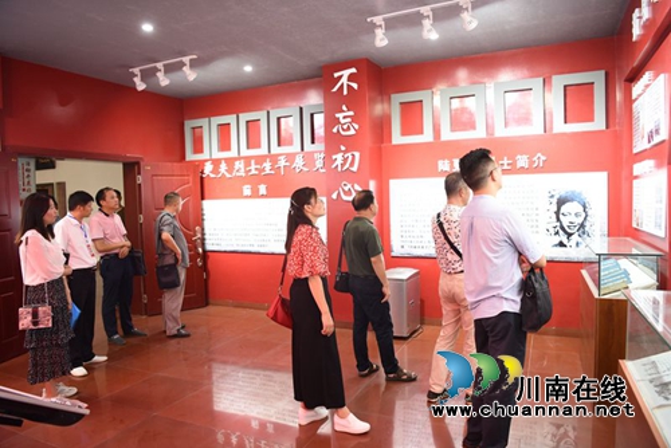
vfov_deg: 53.2
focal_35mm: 24
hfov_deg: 73.7
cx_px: 336
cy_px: 224
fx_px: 448
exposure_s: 1/40
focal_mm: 24
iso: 800
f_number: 3.2
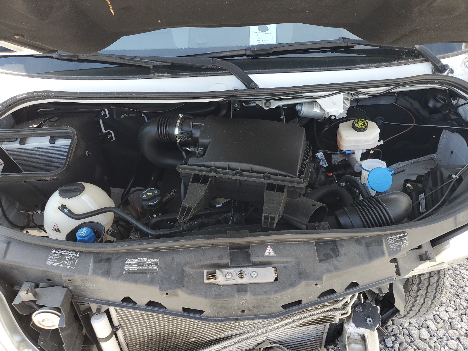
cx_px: 234
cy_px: 176
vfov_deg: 53.1
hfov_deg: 67.3
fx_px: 352
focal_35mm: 26
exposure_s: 1/250
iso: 50
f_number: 1.5
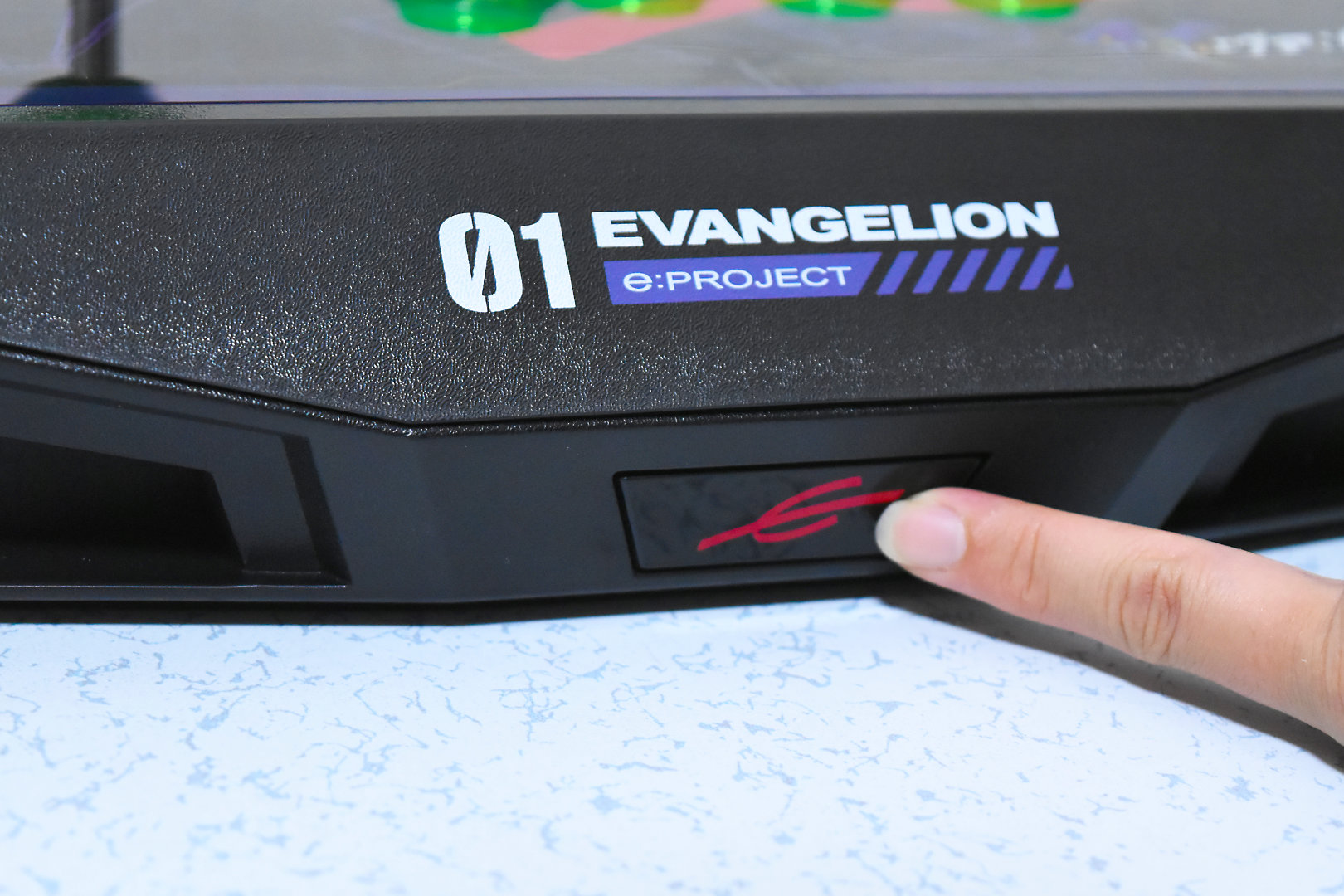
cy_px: 448
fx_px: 3080
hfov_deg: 24.6
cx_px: 672
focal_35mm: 82
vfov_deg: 16.6
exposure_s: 1/60
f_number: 5.6
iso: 4000
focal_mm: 55
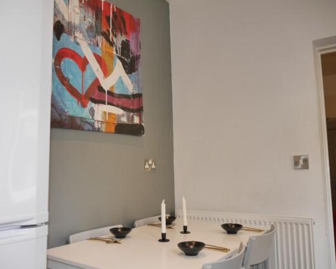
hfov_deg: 55.6
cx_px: 154
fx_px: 318
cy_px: 135
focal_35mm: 32
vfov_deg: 45.8
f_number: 3.6
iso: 640
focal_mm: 15
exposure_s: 1/125
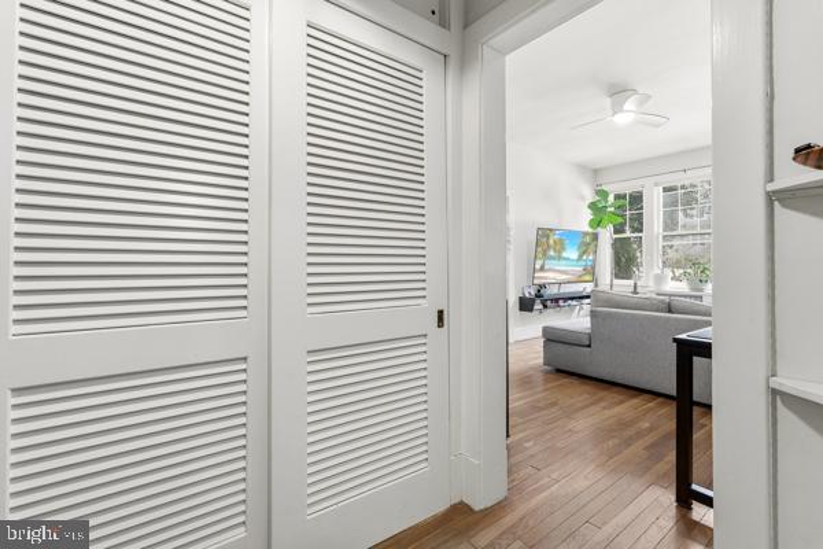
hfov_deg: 96.7
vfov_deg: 73.7
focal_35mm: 16
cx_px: 412
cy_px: 274
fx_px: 366
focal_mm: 16
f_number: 7.1
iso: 320
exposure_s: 1/25
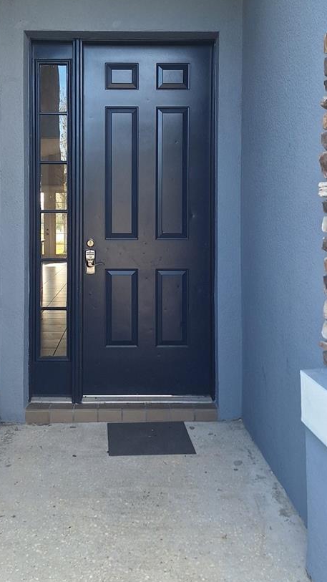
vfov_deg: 53.6
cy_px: 230
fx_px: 571
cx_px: 119
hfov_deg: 31.8
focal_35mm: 37
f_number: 1.8
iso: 40
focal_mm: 5.54
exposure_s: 1/197
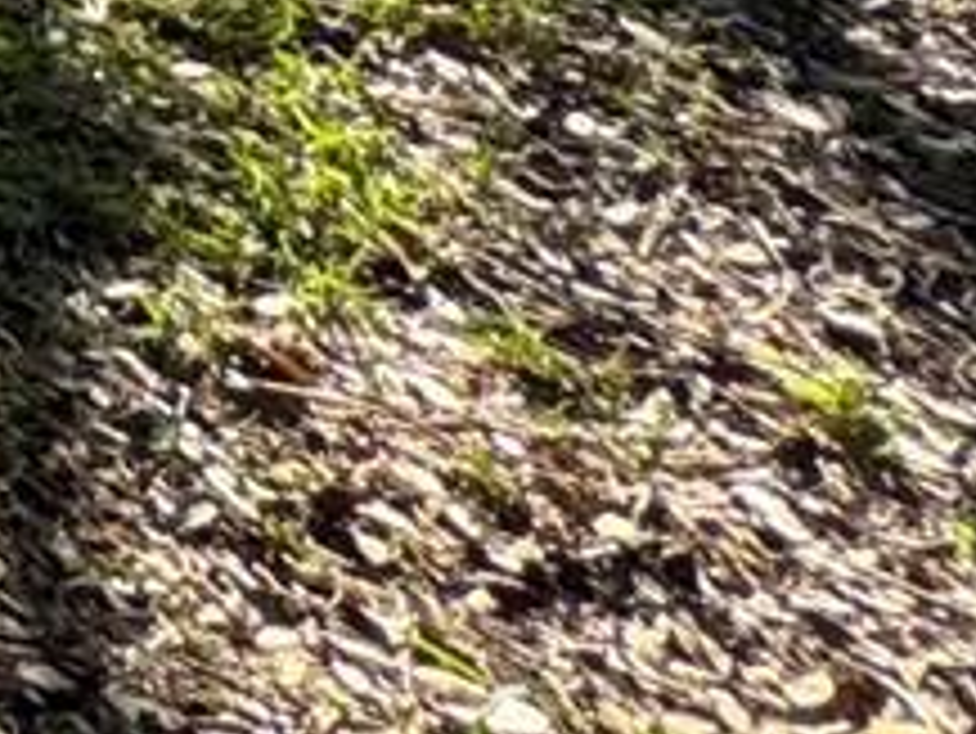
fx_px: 2906
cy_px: -1459
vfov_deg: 10.4
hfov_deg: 11.9
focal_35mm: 103
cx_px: -1813
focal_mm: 2.22
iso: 50
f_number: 2.2
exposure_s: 1/944
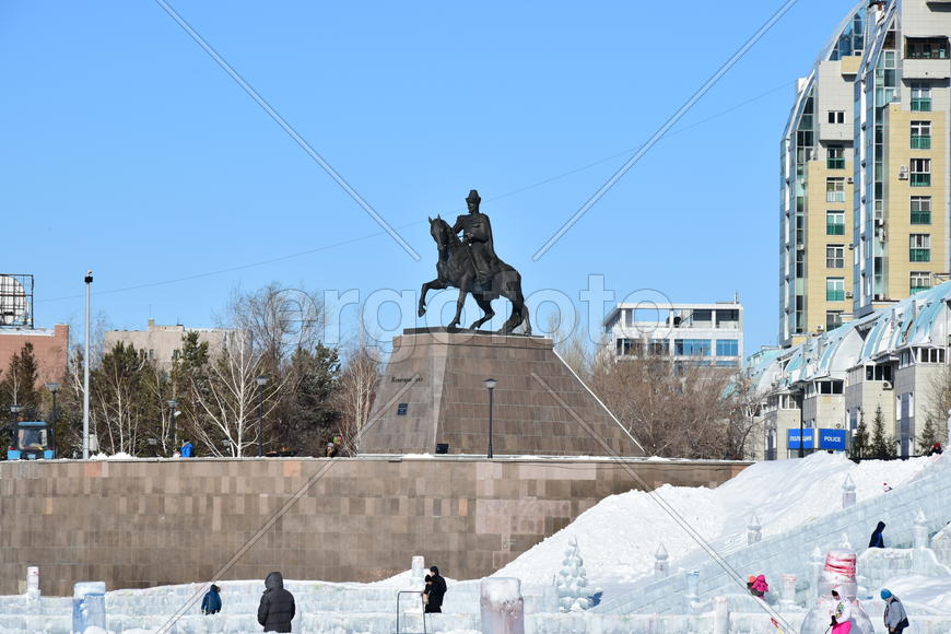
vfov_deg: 8.7
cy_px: 317
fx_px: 4160
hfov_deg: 13.0
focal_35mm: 158
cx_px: 476
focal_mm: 105
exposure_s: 1/400
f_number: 9
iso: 100
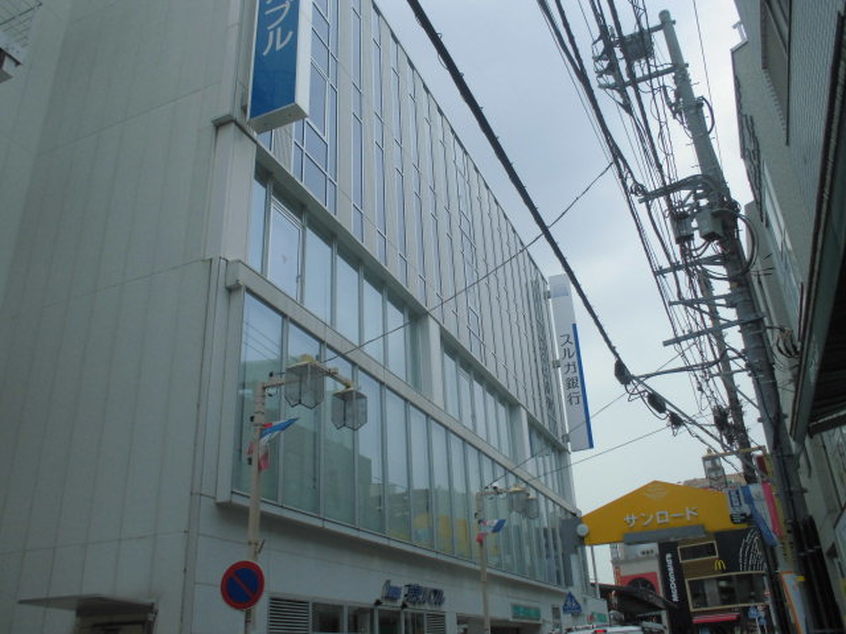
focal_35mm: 29
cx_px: 423
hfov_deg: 61.7
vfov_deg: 48.2
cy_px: 317
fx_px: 709
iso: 100
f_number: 3.7
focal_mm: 5.3
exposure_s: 1/1000
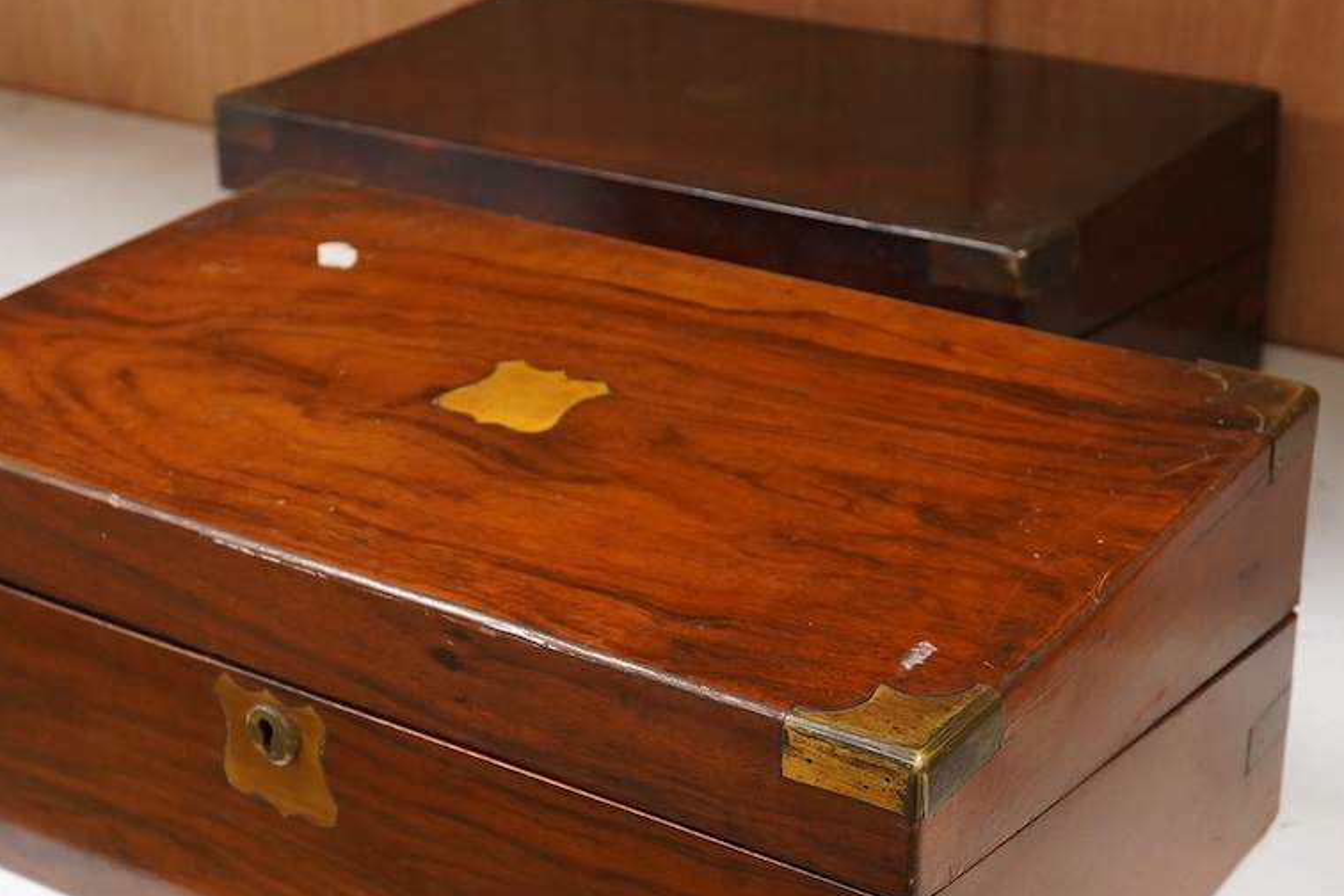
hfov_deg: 30.1
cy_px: 628
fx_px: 2501
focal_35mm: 67
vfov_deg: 20.2
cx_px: 685
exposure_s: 1/160
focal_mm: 30
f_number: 9
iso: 2500
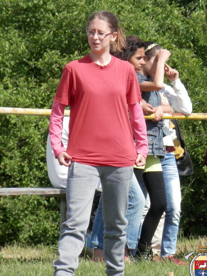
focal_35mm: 381
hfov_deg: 3.9
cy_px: 146
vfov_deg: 5.2
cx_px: 105
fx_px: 3037
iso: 80
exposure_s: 1/200
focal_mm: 59.3
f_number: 6.7
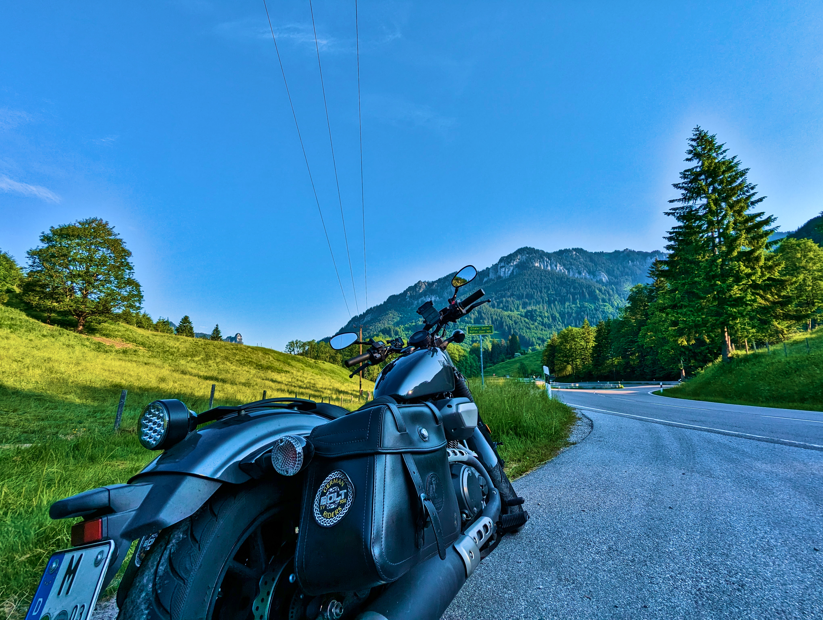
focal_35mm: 16
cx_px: 412
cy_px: 310
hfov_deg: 94.4
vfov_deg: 78.2
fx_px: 381
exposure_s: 1/1290
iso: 50
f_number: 2.2
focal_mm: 2.35
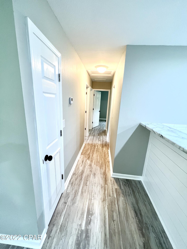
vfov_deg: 106.2
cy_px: 124
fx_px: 94
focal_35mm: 13
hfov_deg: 89.9
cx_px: 94
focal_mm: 1.57
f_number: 1.8
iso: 125
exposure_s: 1/60
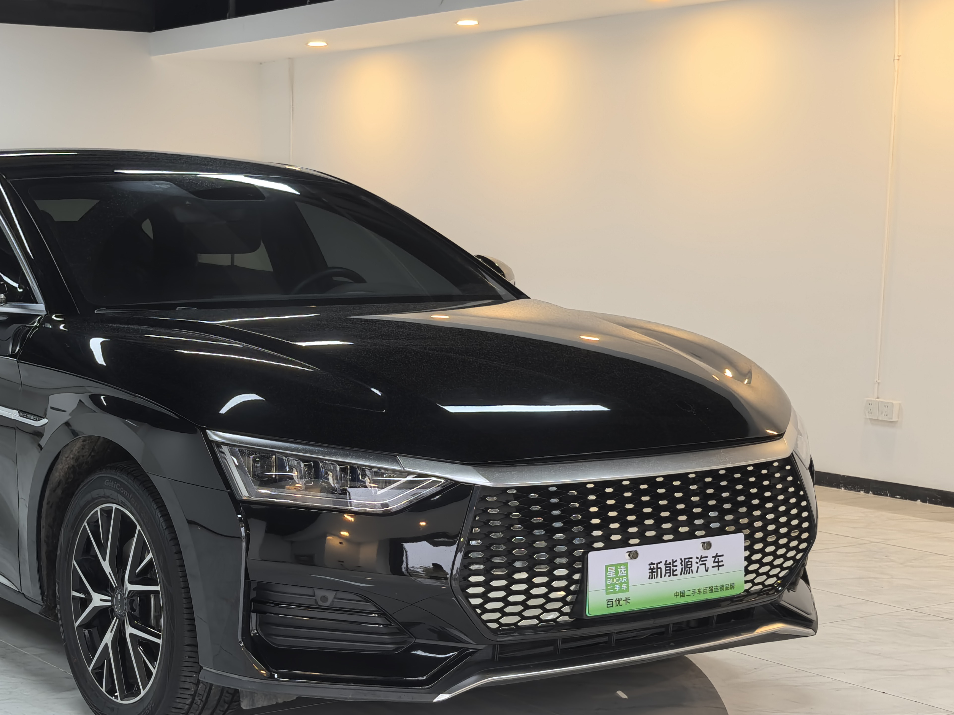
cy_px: 517
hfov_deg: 29.5
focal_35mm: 65
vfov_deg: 22.4
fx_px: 1791
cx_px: 282
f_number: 1.4
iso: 80
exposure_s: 1/100
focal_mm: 6.98
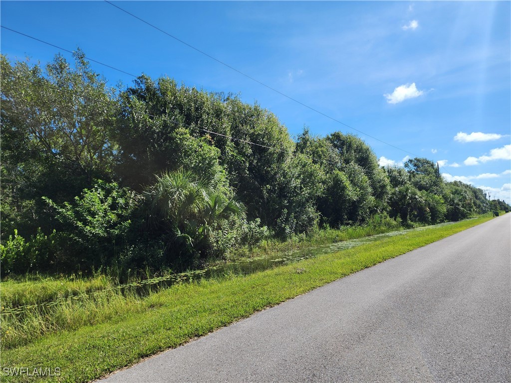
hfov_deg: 73.9
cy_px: 192
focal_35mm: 23
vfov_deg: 58.9
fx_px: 340
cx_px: 256
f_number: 1.8
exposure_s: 1/1195
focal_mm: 6.4
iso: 12
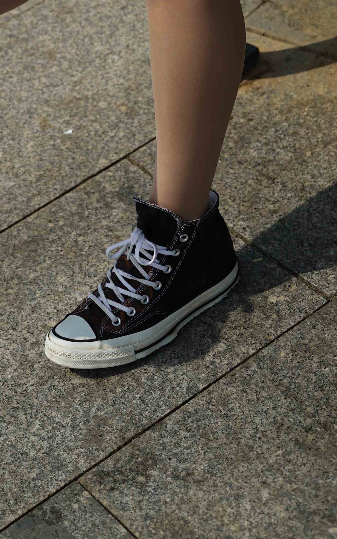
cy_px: 0
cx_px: 51
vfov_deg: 18.9
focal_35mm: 107
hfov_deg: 12.2
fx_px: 1572
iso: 50
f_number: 4
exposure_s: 1/2500
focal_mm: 50
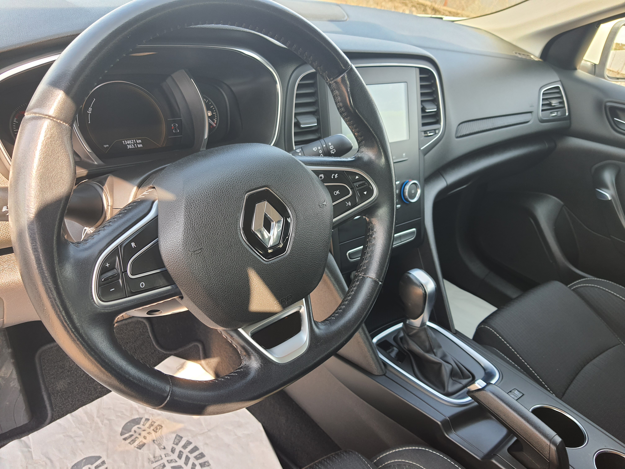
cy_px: 234
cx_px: 312
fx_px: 469
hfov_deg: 67.3
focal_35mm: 26
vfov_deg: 53.1
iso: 50
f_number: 1.7
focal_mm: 4.32
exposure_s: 1/146
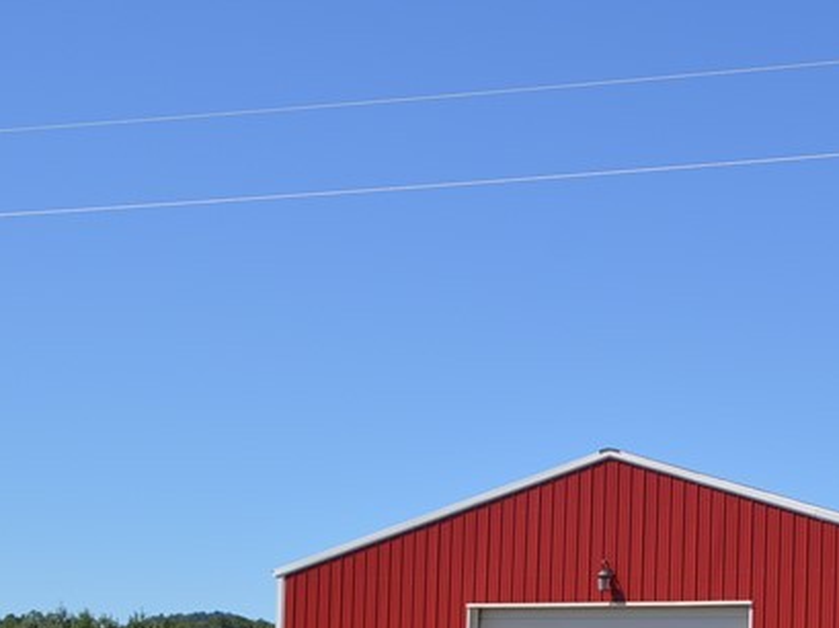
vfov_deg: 15.9
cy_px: 521
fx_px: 2228
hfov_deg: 20.7
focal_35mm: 92
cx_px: 832
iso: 100
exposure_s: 1/250
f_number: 8
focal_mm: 24
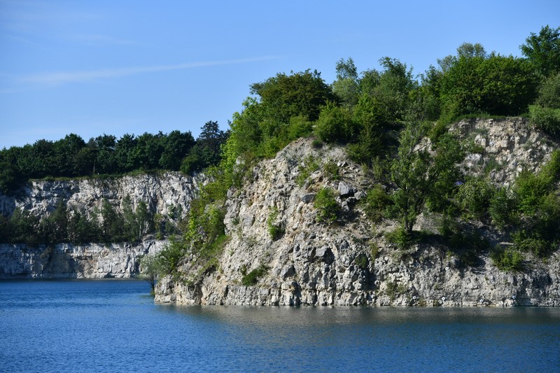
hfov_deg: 13.7
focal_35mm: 150
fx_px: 2333
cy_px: 186
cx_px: 280
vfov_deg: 9.1
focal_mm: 150
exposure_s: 1/3200
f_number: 5.6
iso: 320
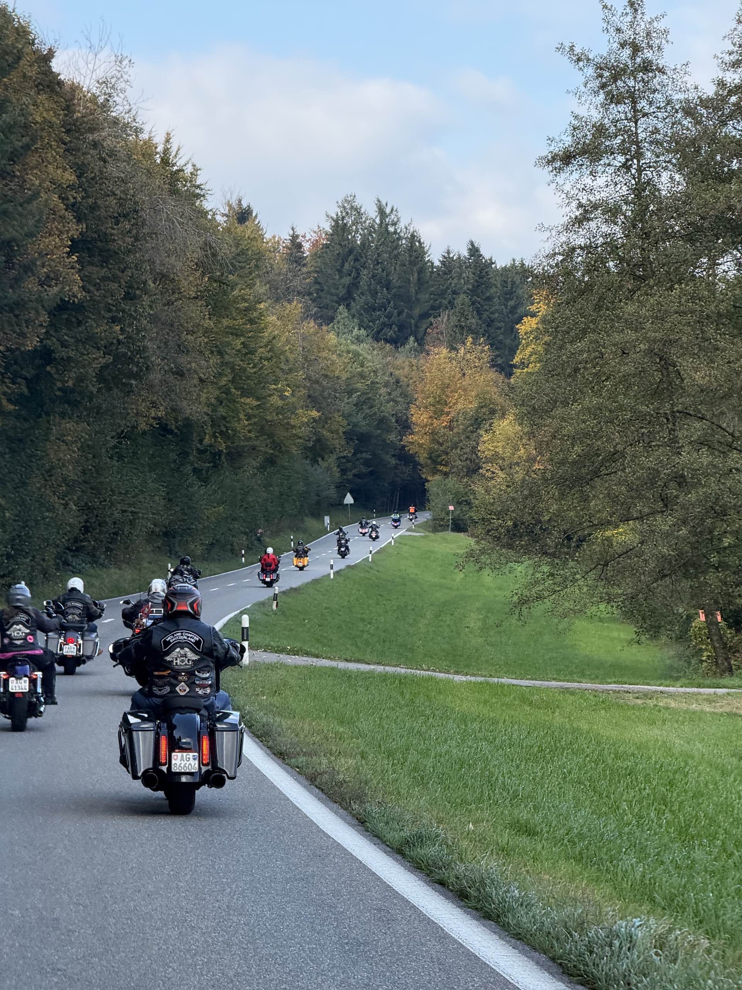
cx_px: 371
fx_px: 3430
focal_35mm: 120
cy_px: 495
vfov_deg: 16.4
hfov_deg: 12.3
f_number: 2.8
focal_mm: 15.66
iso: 64
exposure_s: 1/504
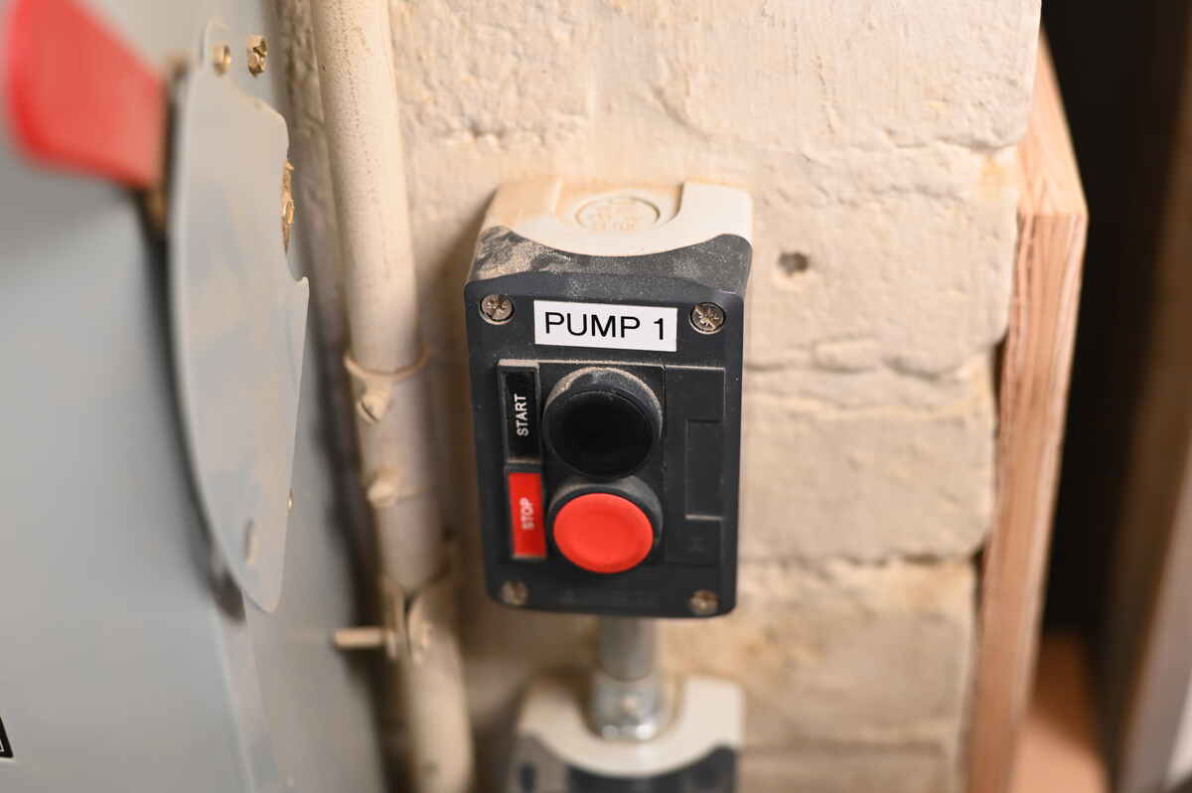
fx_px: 1654
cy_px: 396
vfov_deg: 26.9
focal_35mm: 50
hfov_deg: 39.6
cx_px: 596
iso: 2000
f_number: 2.8
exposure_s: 1/125
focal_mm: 50
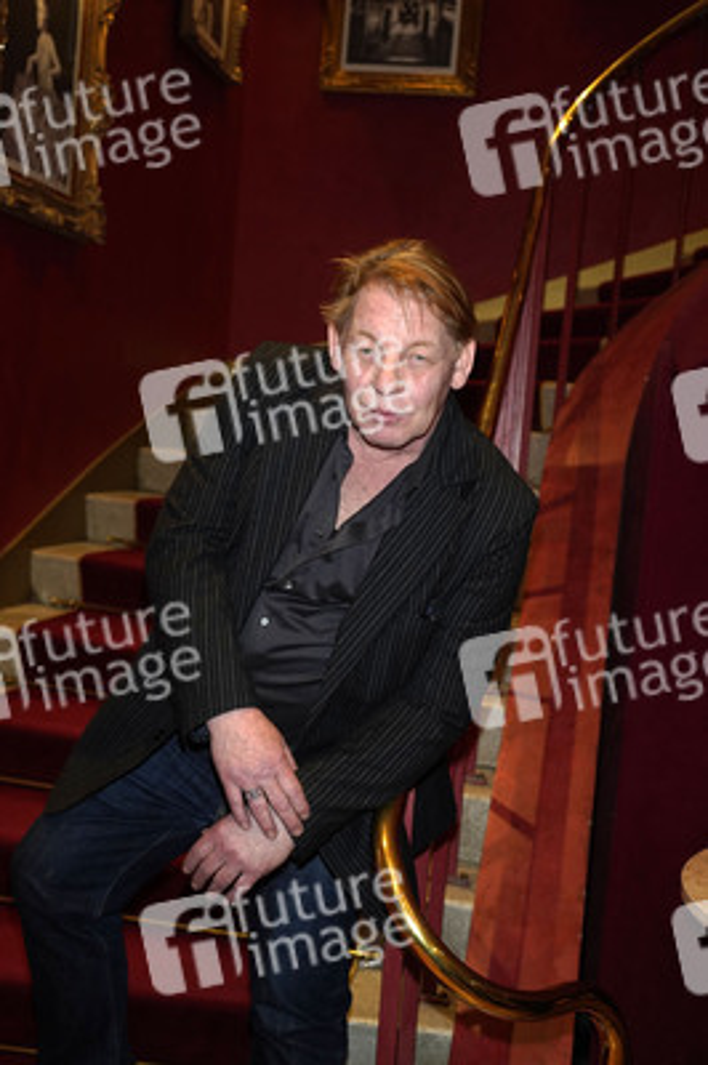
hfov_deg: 32.6
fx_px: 1212
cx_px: 354
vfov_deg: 47.4
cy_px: 532
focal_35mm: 41
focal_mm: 41
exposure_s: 1/100
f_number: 5
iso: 1600
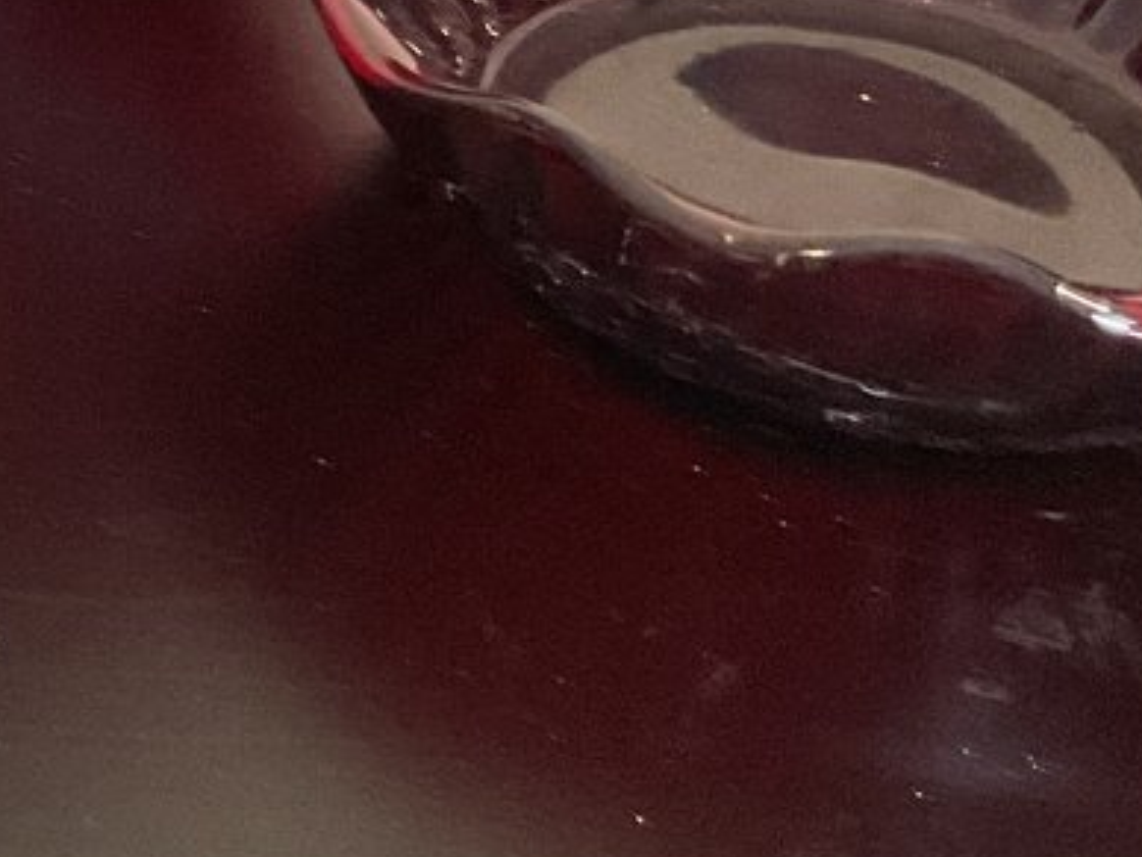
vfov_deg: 12.7
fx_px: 3728
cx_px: -402
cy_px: -255
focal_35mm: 113
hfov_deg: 16.3
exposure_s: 1/60
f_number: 1.8
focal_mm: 3
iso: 200
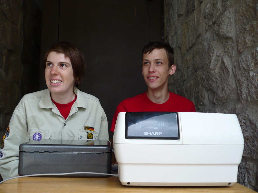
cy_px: 96
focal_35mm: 35
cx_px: 129
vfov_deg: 40.7
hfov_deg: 52.6
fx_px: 261
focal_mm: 5.8
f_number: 2.8
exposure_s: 1/100
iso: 100
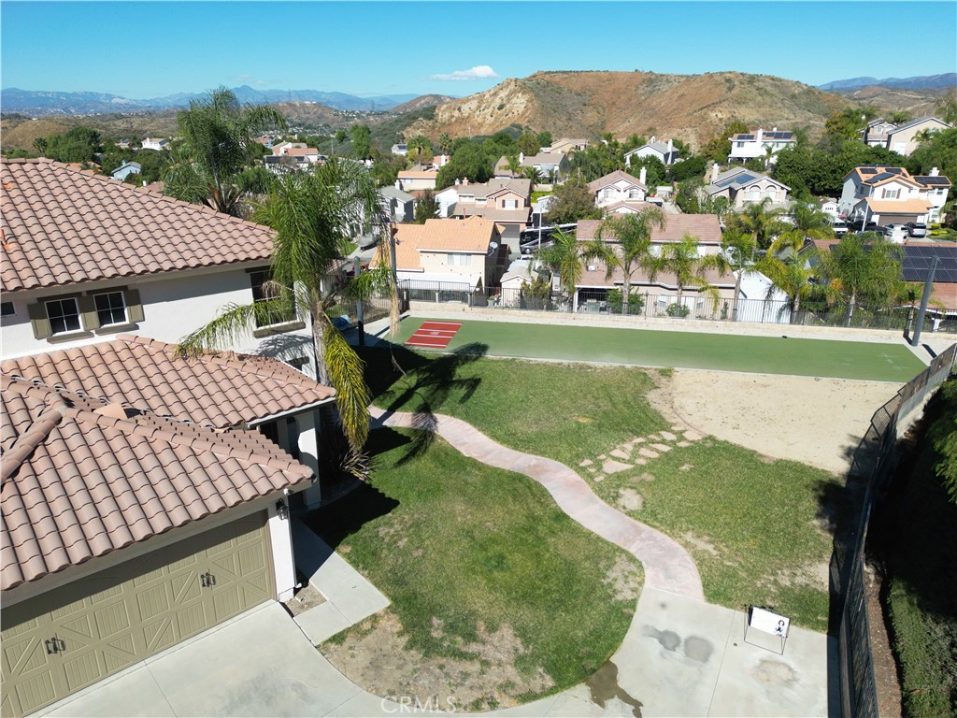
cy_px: 359
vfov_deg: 56.8
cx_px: 478
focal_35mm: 24
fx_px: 664
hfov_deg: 71.6
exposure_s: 1/3000
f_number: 1.7
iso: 110
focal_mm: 6.72
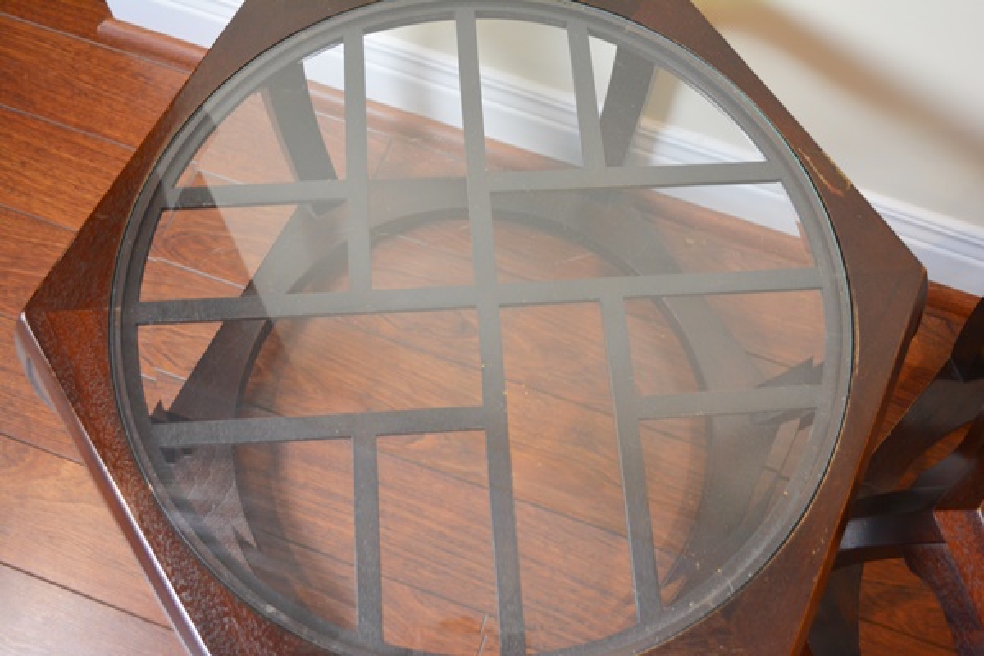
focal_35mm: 36
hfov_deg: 53.1
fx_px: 984
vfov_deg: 36.9
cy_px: 328
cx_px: 492
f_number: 4
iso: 800
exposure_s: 1/40
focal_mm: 24
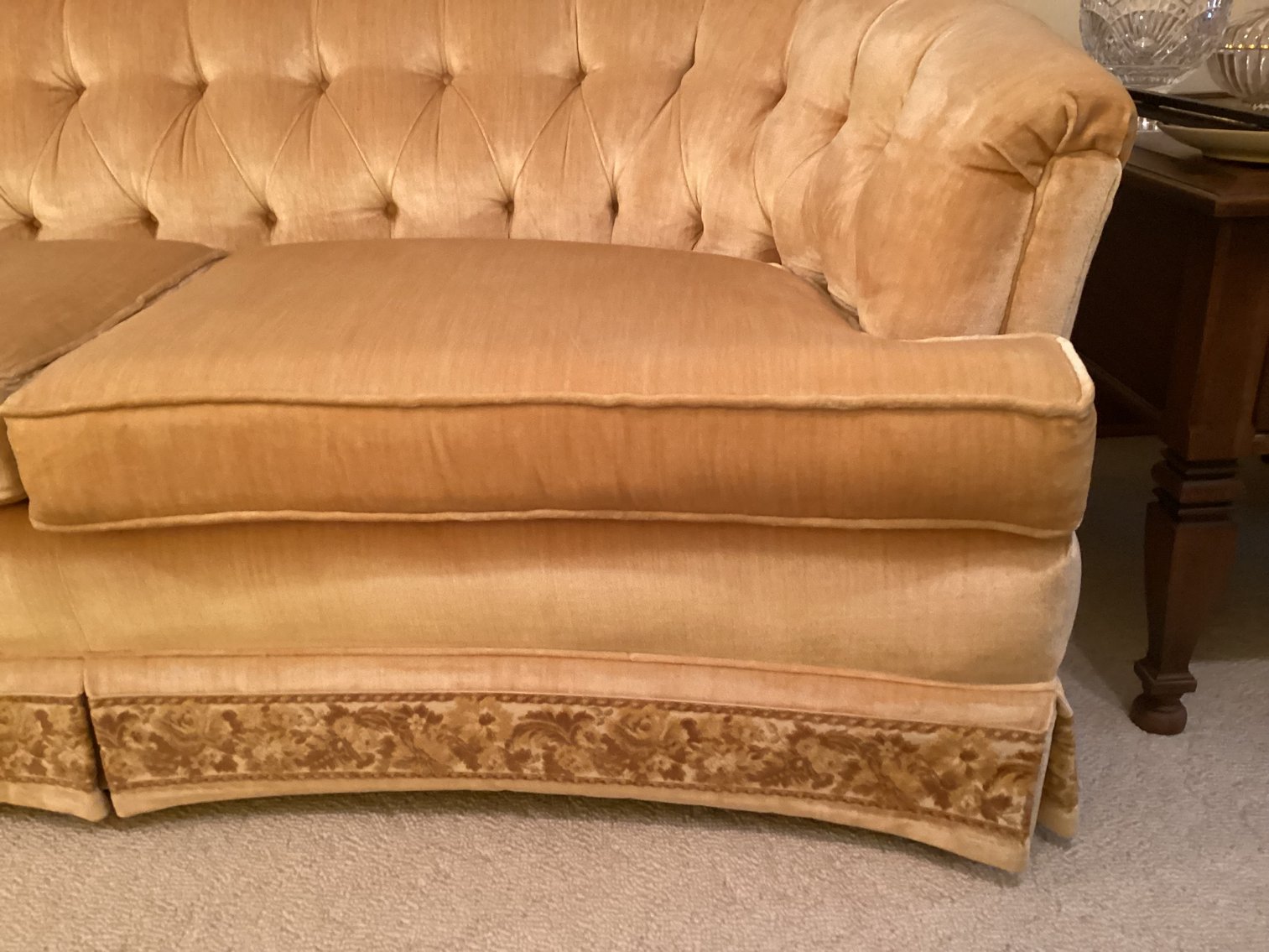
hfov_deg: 58.3
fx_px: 1137
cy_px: 476
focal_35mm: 31
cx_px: 634
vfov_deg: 45.4
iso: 400
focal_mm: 3.3
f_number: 2.4
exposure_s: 1/30
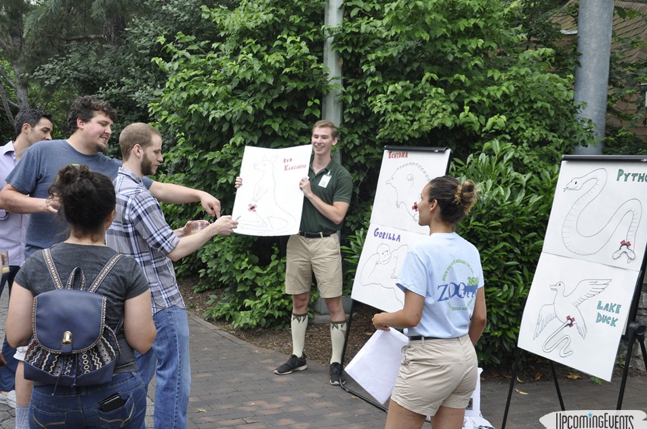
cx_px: 315
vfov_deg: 30.4
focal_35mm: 44
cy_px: 222
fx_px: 790
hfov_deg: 44.5
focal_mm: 28
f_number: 6.3
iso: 400
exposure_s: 1/40
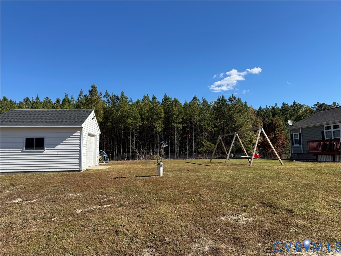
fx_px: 236
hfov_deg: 71.6
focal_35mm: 24
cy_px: 128
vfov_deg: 56.8
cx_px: 170
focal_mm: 6.76
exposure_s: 1/3802
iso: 80
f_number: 1.78
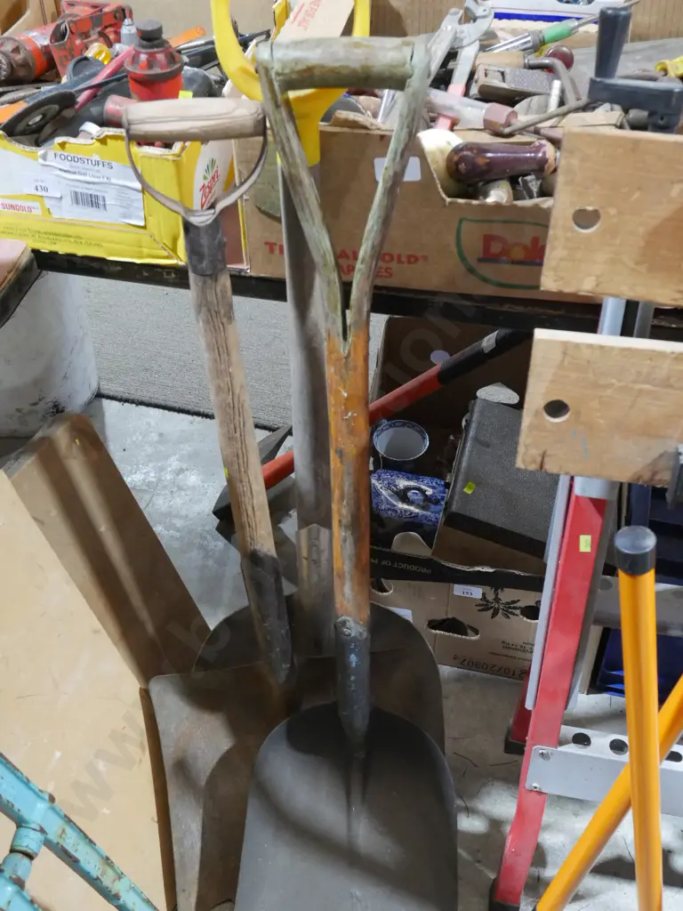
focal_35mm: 40
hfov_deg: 36.0
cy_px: 456
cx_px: 342
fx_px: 1052
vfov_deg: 46.8
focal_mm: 20
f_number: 5.6
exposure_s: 1/60
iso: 3200
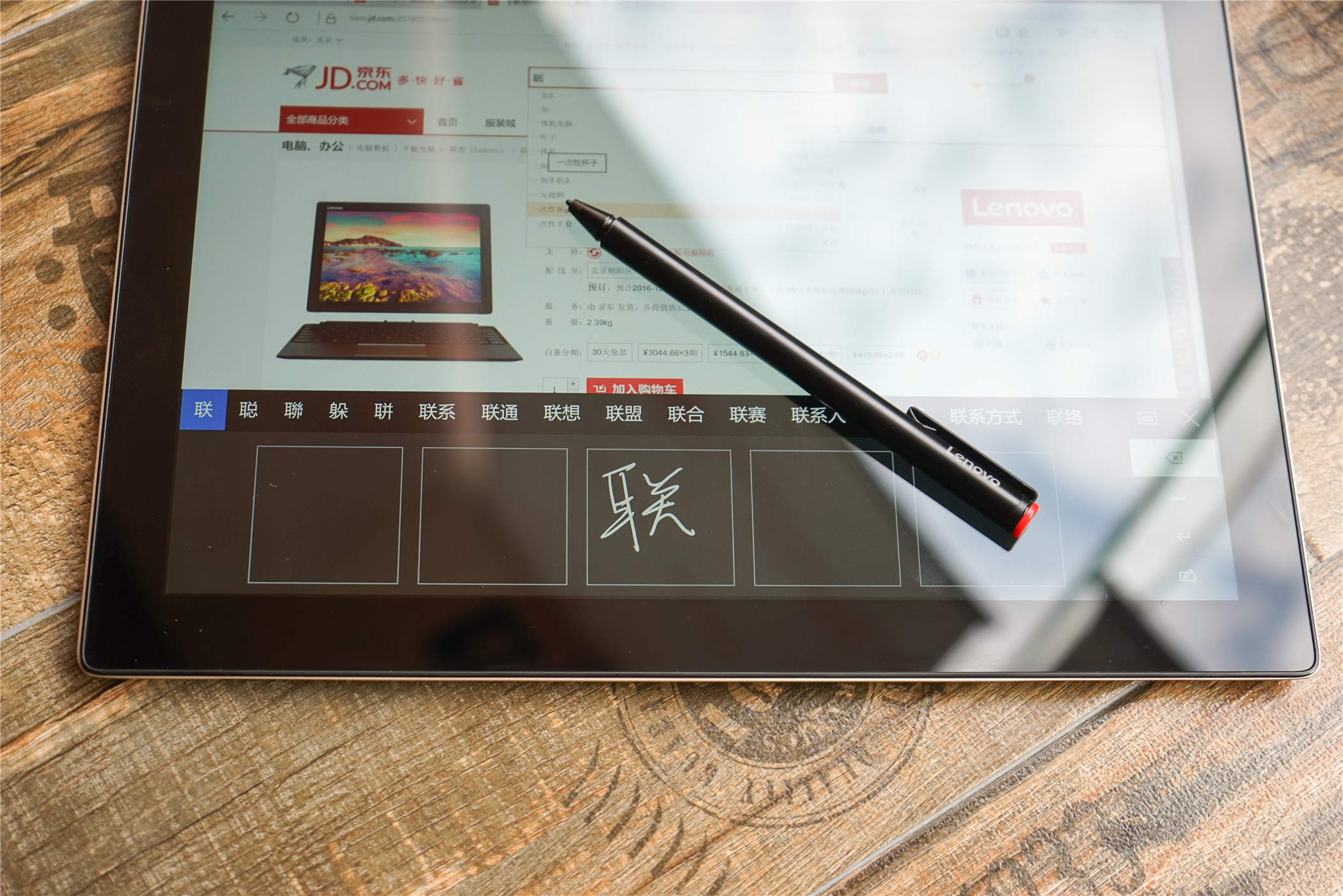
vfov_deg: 27.0
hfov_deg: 39.6
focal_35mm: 50
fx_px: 1865
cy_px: 448
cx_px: 672
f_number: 4.5
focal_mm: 50
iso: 125
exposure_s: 1/60
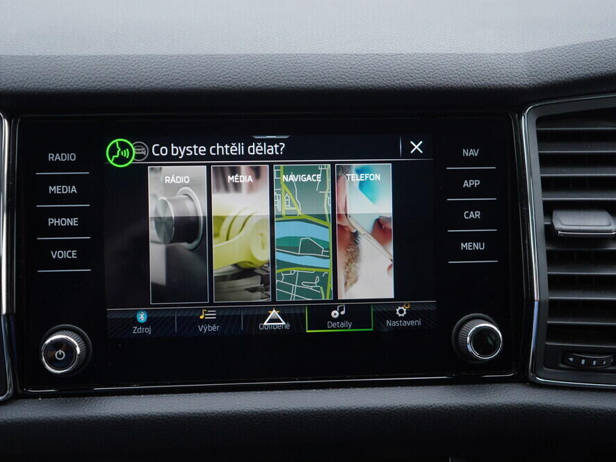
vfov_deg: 36.0
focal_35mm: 40
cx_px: 272
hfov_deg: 46.7
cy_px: 235
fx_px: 712
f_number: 2.8
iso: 160
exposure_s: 1/40
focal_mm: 24
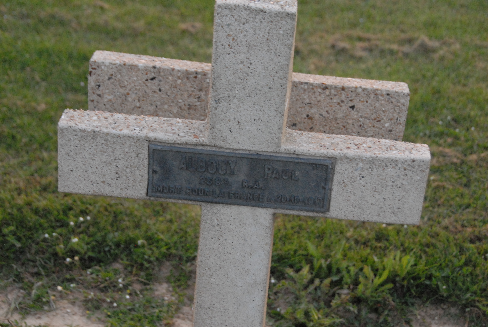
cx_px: 244
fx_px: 1019
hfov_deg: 26.9
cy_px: 164
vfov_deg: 18.3
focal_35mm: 75
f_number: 7.1
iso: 1600
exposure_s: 1/50
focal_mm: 50
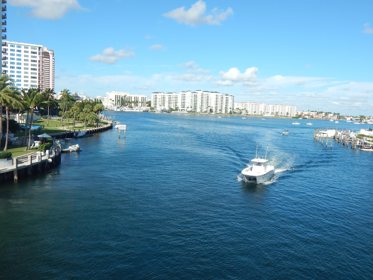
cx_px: 186
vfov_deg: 45.4
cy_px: 140
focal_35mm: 31
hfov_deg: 58.4
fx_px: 334
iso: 125
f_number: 6.5
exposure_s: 1/500
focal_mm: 5.6
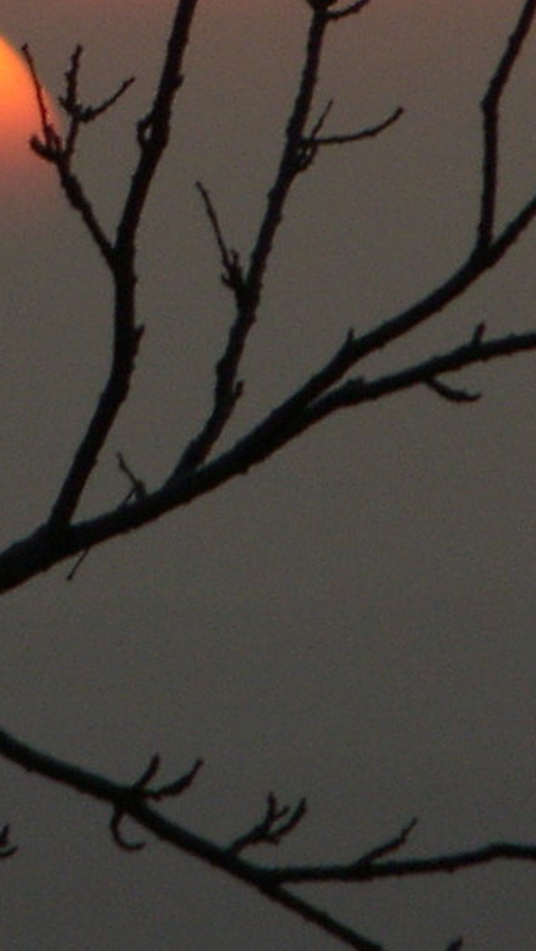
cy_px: -46
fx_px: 49370
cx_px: -109
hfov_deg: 0.6
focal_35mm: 1956
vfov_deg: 1.1
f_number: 4.6
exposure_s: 1/250
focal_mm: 104.7
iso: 100
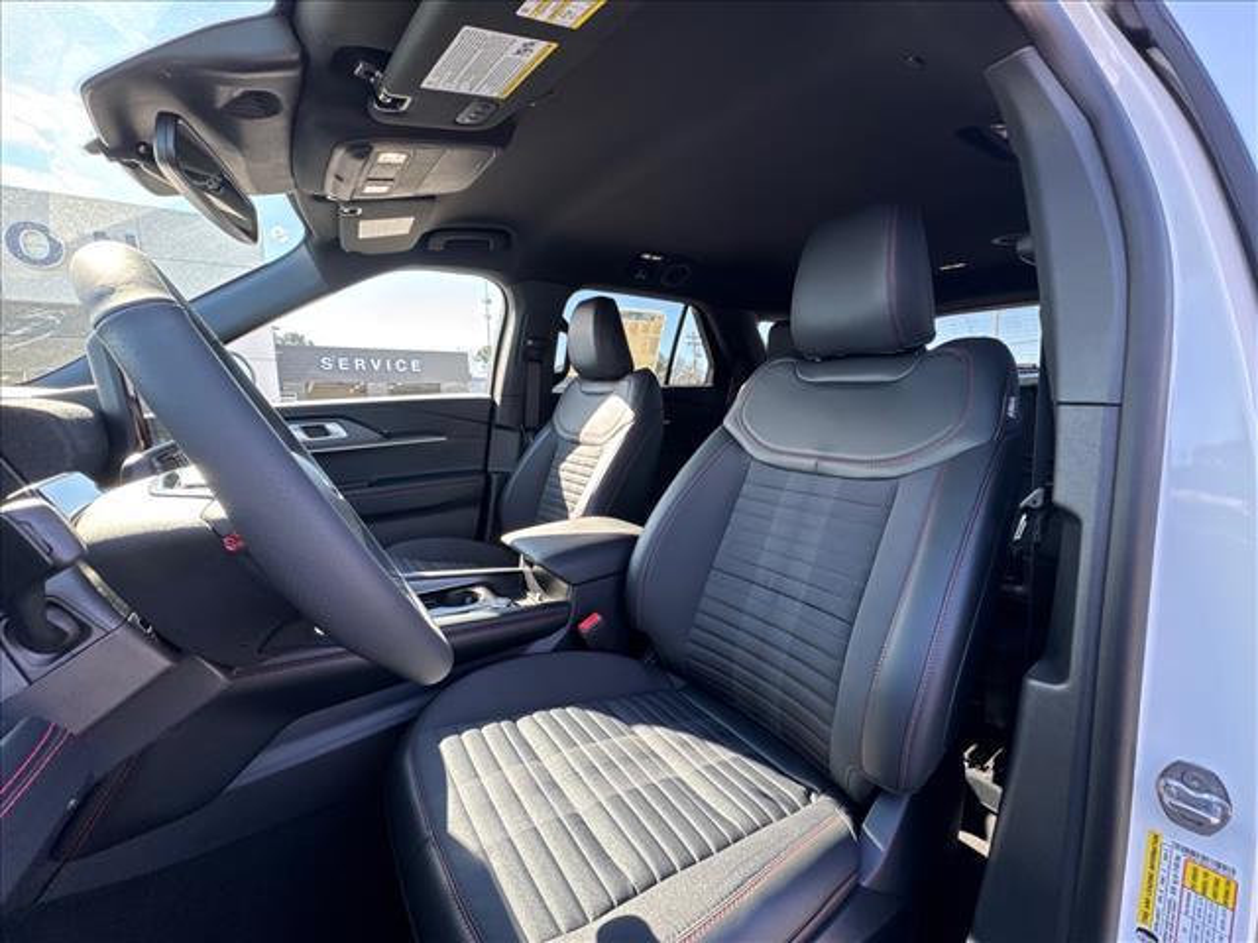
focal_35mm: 14
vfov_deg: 85.7
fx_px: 509
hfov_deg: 102.1
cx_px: 629
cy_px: 472
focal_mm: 2.22
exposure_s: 1/99
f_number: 2.2
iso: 64
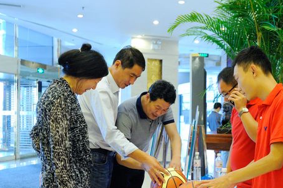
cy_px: 122
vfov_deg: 29.0
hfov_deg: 42.5
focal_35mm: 46
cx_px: 172
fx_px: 361
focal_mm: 35
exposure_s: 1/60
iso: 1600
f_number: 4
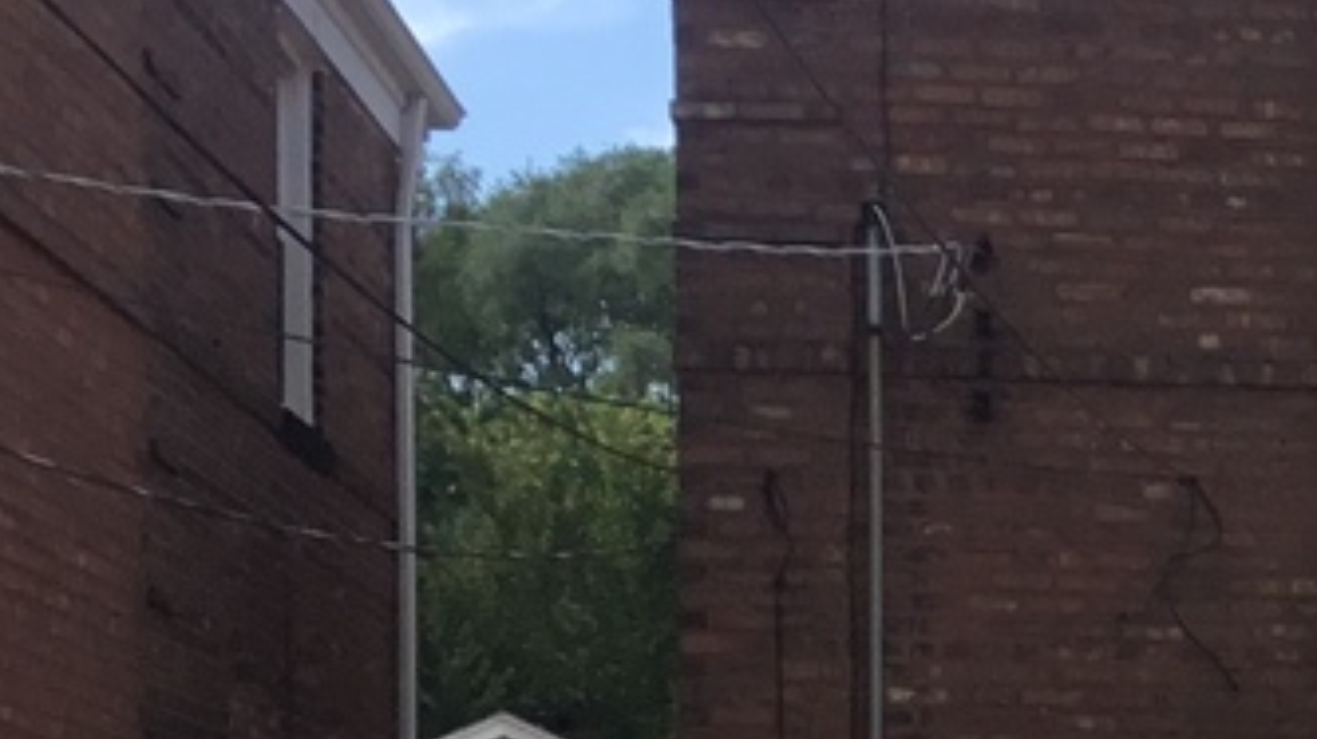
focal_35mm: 146
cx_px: 2061
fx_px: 5097
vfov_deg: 8.2
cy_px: 1039
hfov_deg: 13.7
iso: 25
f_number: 2.4
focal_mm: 3.3
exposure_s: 1/657
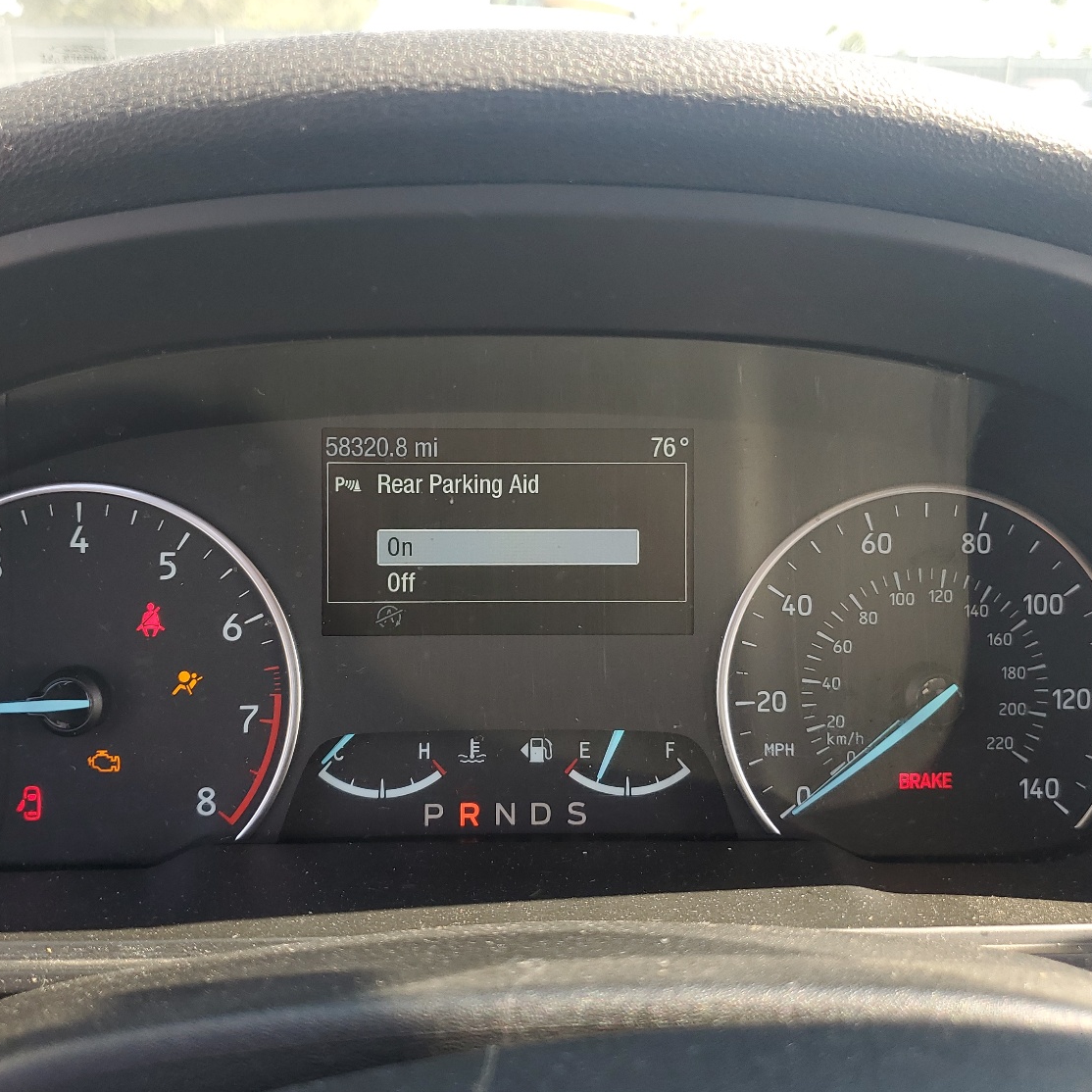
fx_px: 1178
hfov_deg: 49.6
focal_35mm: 33
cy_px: 560
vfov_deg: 49.7
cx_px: 479
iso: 50
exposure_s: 1/227
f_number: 1.5
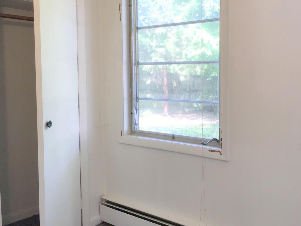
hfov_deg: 50.7
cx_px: 191
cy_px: 97
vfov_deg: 39.6
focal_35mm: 36
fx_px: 313
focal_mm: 3.99
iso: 25
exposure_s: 1/60
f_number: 1.8
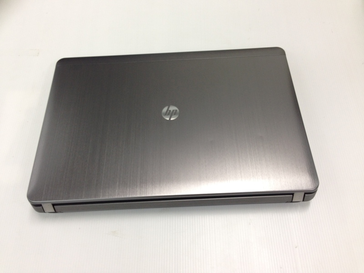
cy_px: 136
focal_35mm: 33
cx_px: 182
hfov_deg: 55.4
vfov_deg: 42.9
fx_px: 347
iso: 64
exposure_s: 1/20
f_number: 2.4
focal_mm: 4.12
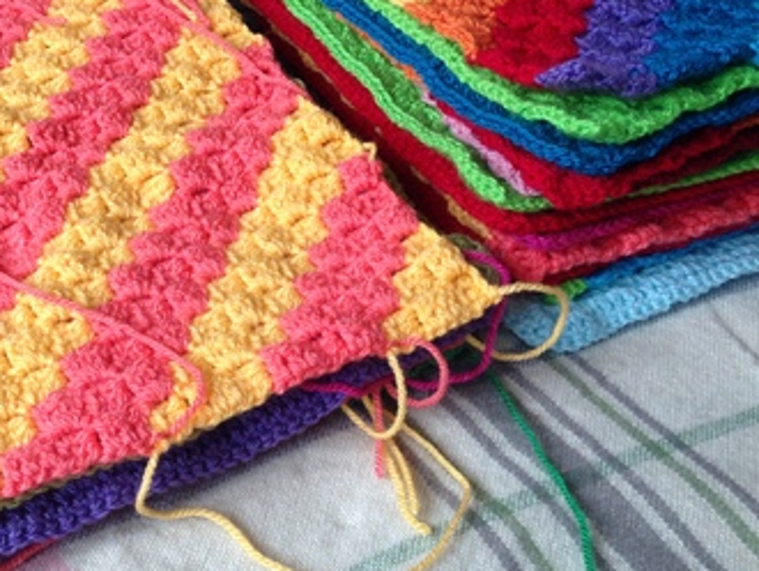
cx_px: 212
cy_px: 251
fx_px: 1317
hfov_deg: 31.7
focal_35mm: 60
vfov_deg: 24.4
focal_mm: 4.12
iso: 50
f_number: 2.4
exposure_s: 1/30
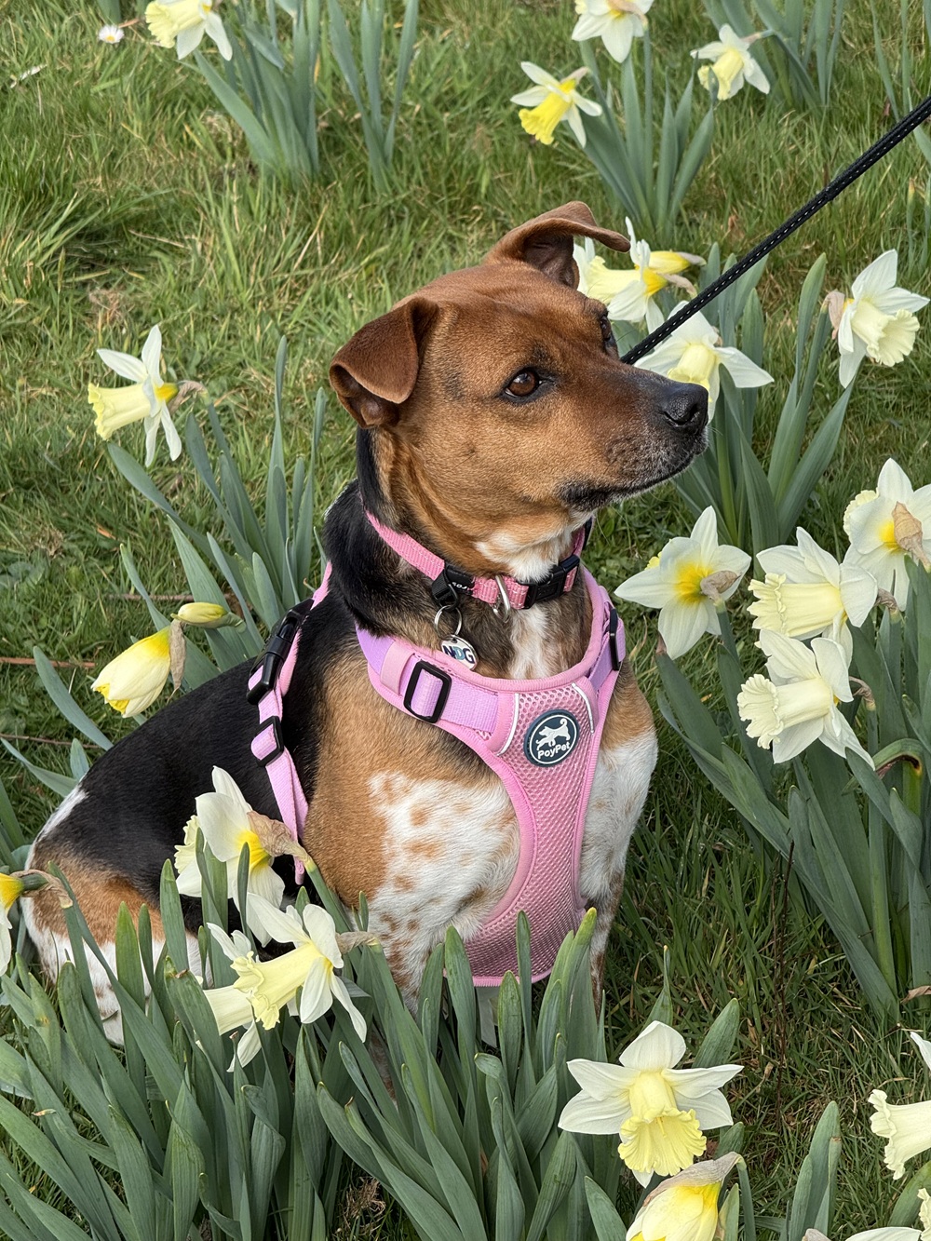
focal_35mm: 120
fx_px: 4303
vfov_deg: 16.4
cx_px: 466
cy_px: 620
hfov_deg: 12.3
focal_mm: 15.66
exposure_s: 1/467
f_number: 2.8
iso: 50
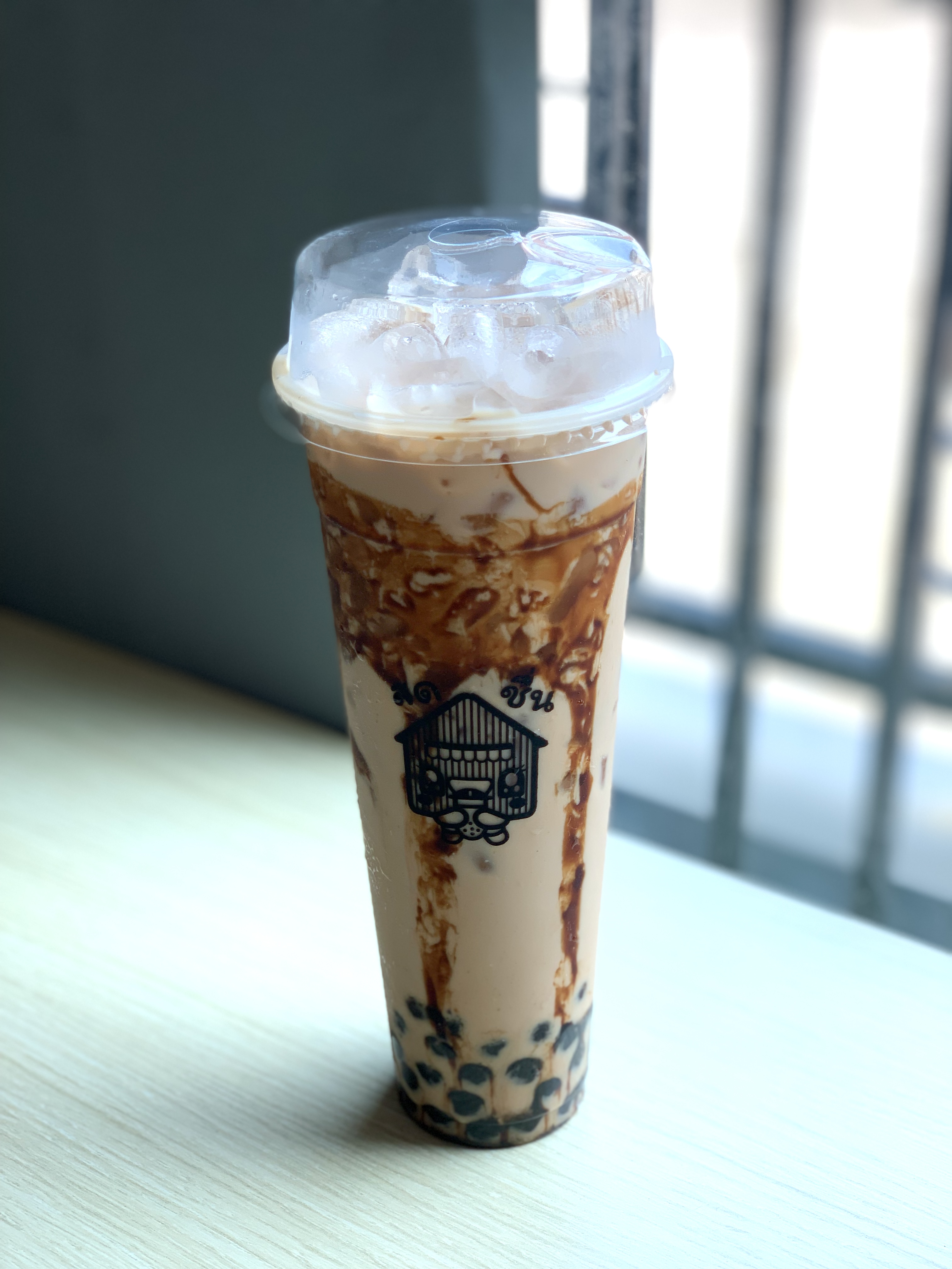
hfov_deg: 28.0
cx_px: 476
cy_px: 634
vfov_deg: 36.8
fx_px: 1907
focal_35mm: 52
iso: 20
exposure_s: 1/122
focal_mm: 6
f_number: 2.4
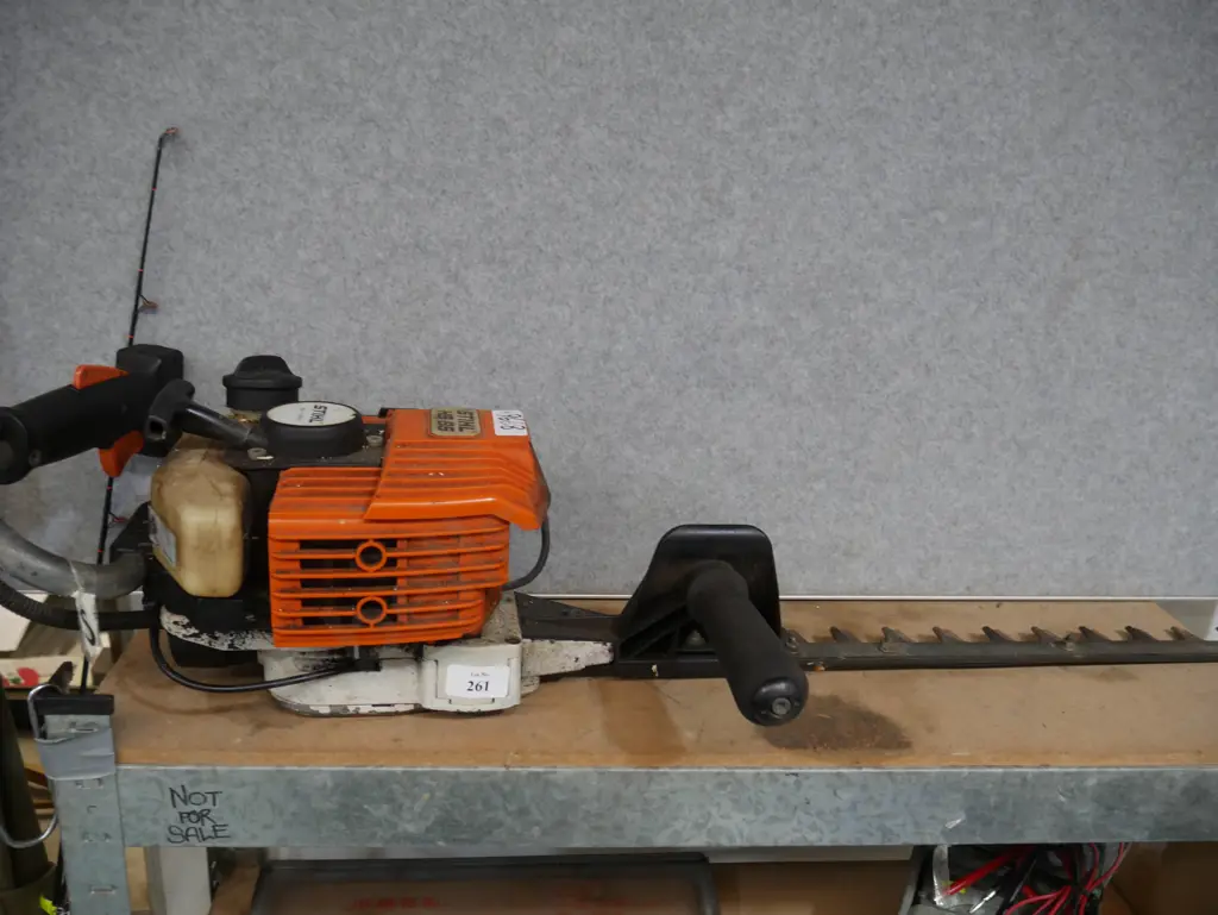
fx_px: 986
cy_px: 458
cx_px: 609
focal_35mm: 28
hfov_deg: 63.4
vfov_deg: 49.8
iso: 500
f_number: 3.5
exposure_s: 1/60
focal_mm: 14
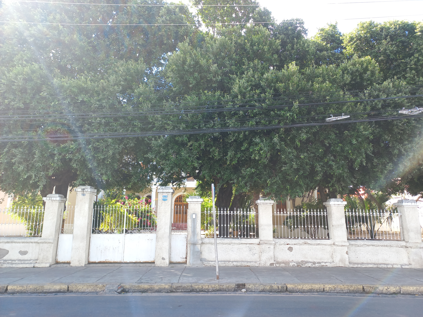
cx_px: 212
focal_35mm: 25
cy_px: 158
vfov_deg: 54.9
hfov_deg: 69.4
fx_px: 305
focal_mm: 4.6
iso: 32
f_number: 1.8
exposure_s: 1/100
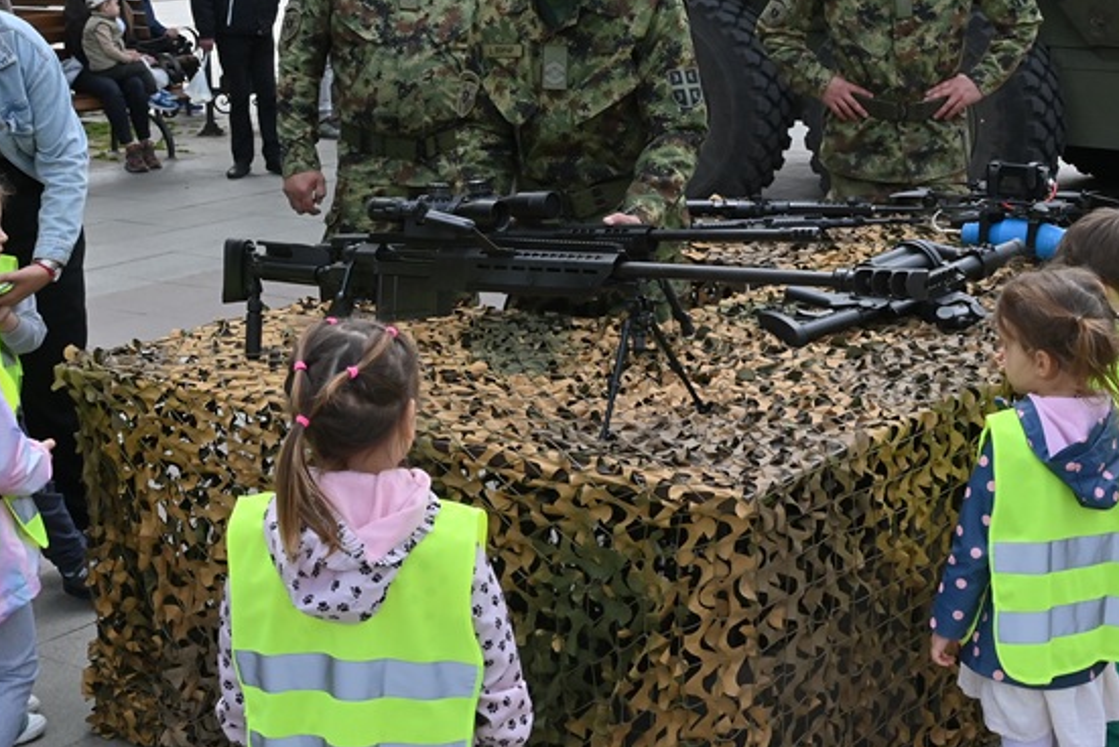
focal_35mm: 62
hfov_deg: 32.1
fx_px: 1928
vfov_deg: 21.9
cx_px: 760
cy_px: 279
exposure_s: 1/400
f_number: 10
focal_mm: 33
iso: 320
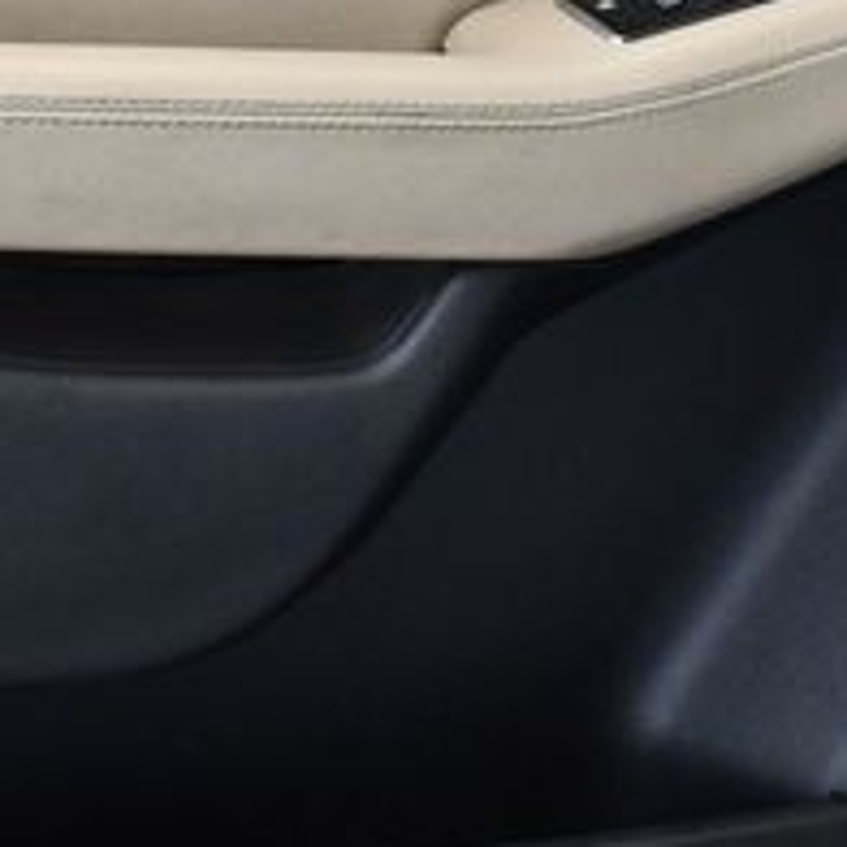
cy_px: 125
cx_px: 277
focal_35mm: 100
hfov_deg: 17.3
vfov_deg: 17.2
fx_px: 2768
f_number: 3.5
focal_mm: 18
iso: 2200
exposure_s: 1/125
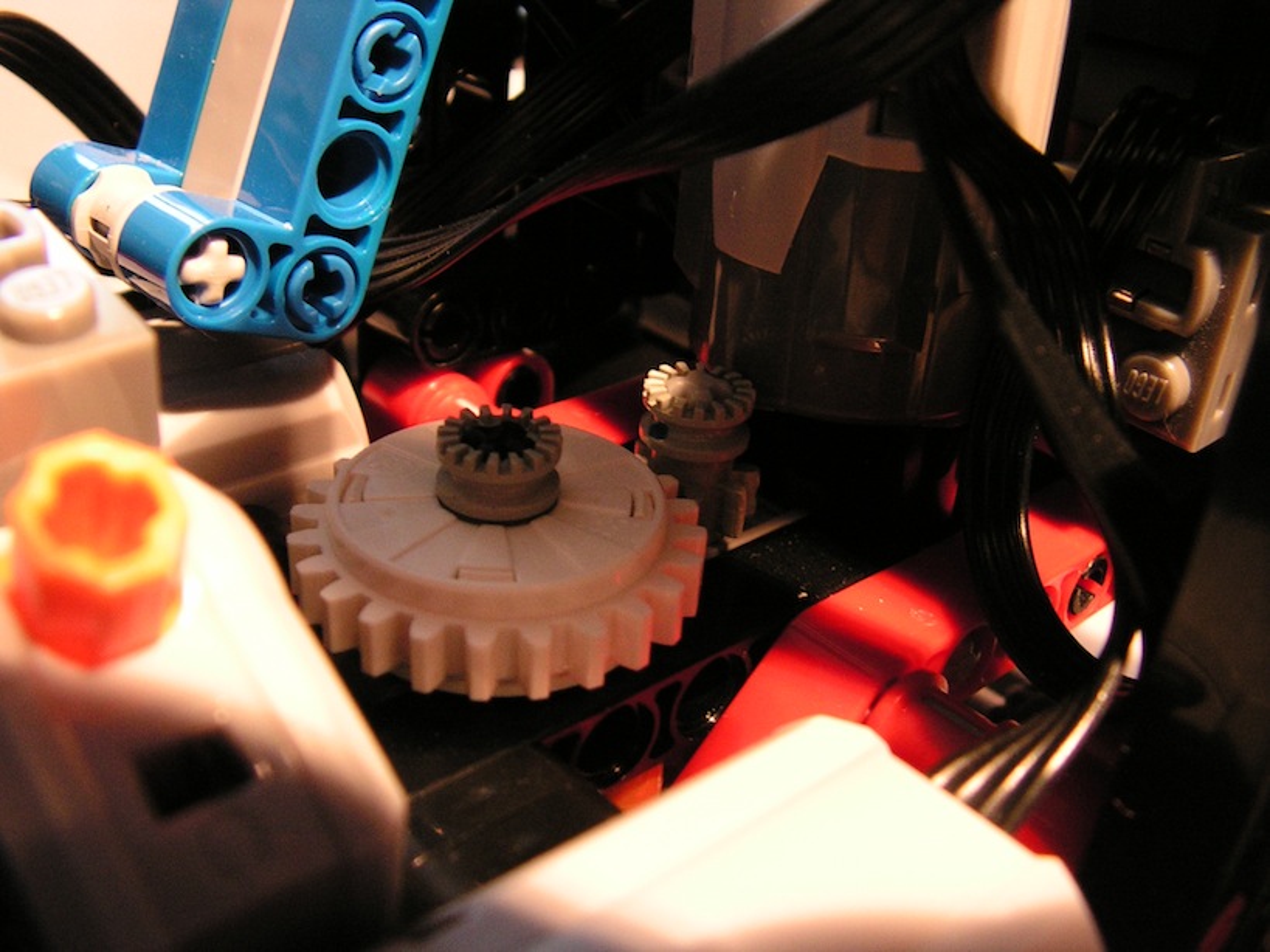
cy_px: 476
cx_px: 635
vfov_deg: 39.6
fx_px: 1321
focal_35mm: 36
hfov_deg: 51.4
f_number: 3.2
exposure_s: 1/15
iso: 200
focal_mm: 6
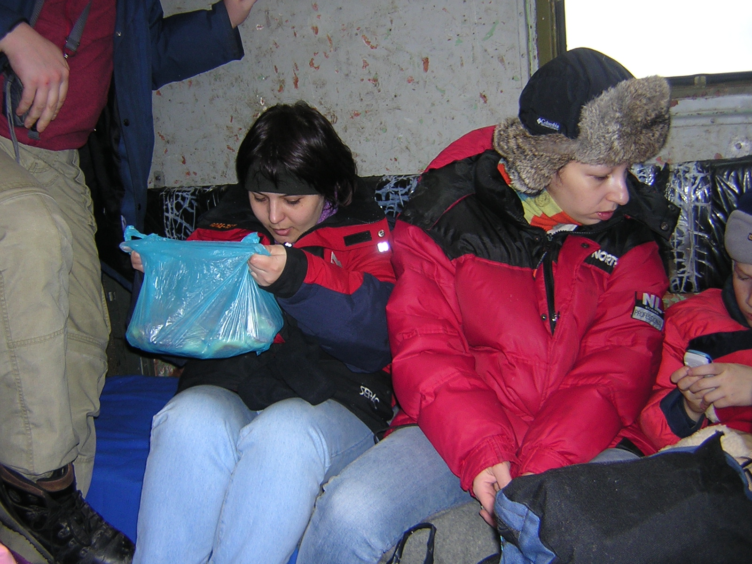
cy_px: 282
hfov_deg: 51.4
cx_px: 376
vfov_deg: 39.7
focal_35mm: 36
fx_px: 782
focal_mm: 4.7
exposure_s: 1/60.1
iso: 143
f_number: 2.6
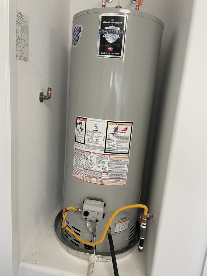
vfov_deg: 67.3
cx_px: 104
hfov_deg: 53.1
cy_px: 138
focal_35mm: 26
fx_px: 207
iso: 125
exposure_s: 1/60
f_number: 1.6
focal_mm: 4.2
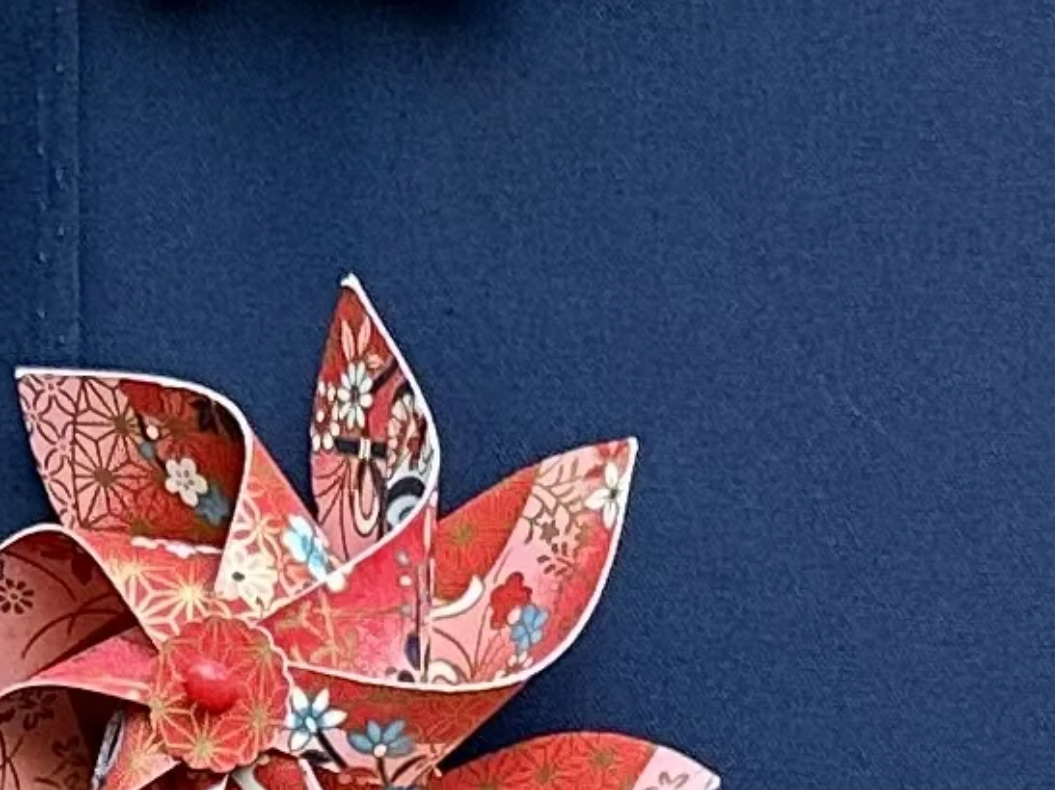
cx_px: 1043
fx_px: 5393
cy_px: 1900
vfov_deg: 7.8
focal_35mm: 177
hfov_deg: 11.1
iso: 200
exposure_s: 1/121
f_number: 1.78
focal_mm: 6.86
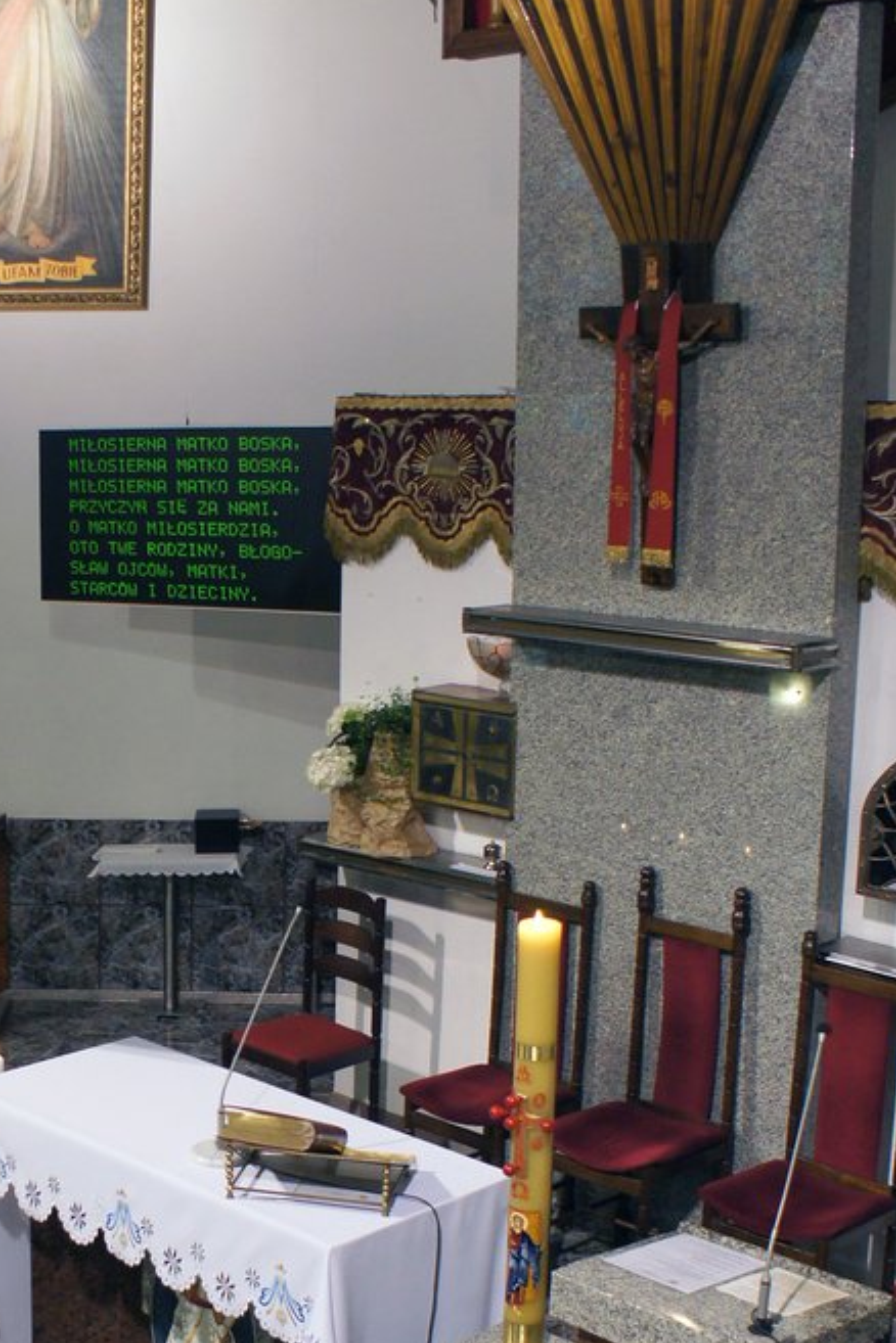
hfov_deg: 10.4
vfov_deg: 15.6
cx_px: 127
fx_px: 4890
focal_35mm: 131
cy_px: 1059
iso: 800
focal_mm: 50
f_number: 5.6
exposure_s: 1/80
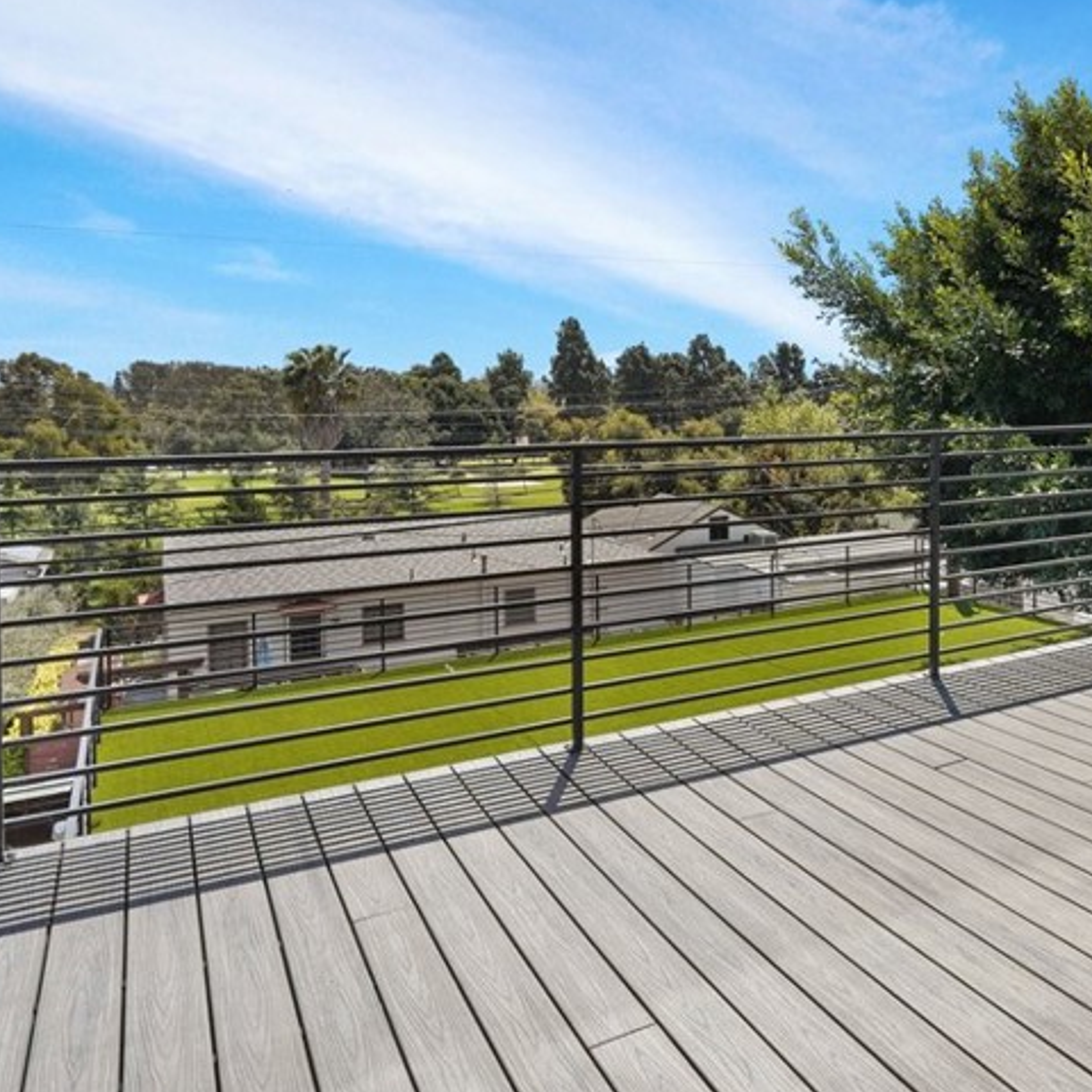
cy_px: 400
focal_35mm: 29
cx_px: 899
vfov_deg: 54.9
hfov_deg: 51.5
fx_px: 1035
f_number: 9
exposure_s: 1/500
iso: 1600
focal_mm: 16
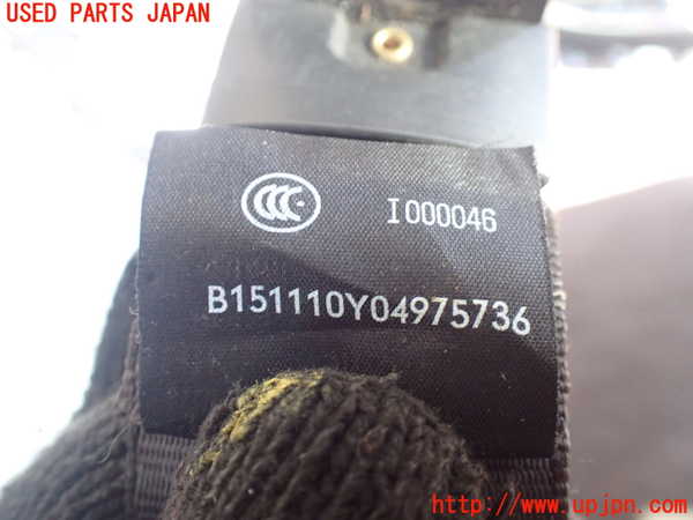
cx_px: 346
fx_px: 601
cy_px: 260
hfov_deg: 60.0
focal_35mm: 30
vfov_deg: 46.8
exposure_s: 1/80
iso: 800
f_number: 2.3
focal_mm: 5.4
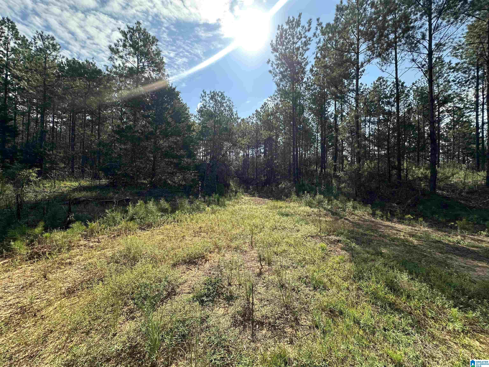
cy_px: 184
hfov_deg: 102.1
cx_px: 244
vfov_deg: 85.7
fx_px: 198
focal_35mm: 14
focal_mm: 2.22
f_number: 2.2
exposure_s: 1/1052
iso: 50
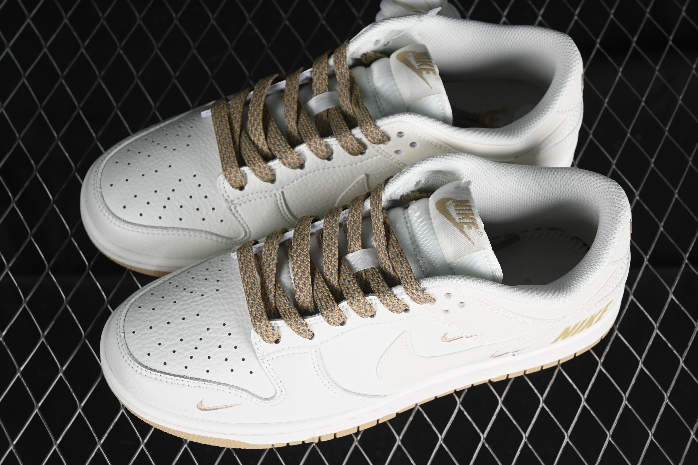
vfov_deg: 18.2
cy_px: 232
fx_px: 1454
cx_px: 349
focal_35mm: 75
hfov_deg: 27.0
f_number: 7.1
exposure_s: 1/80
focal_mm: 50
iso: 160
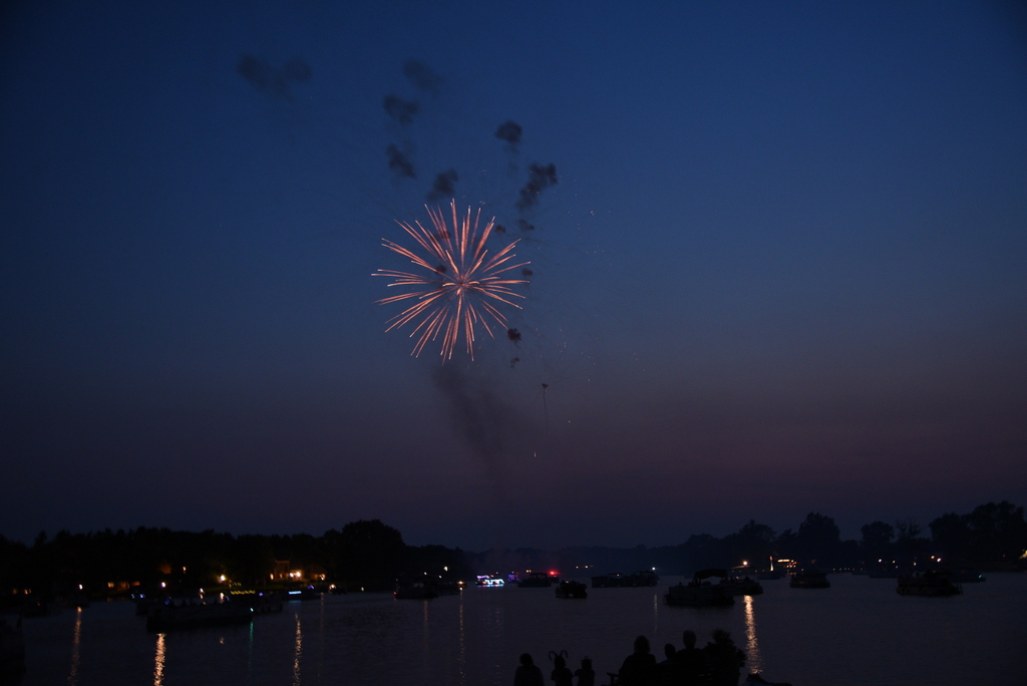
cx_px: 514
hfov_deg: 54.4
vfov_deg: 37.9
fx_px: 999
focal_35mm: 35
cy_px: 343
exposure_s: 1/2.5
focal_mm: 35
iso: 1250
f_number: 4
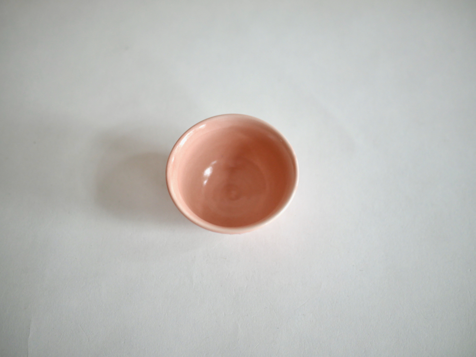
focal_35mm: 40
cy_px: 178
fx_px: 550
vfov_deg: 36.0
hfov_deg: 46.8
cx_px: 238
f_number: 1.7
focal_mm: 20
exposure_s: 1/60
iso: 200
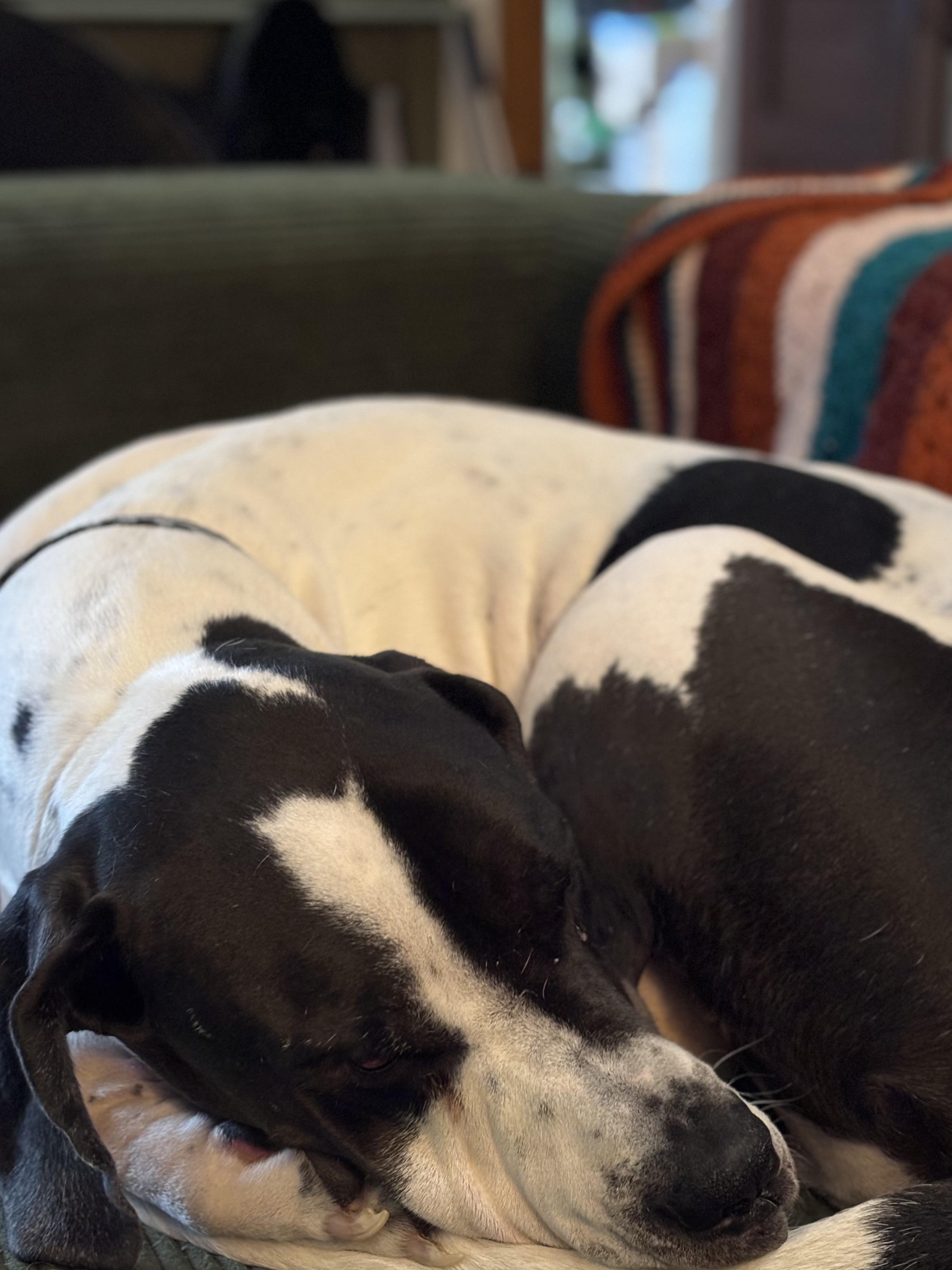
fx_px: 2274
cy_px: 670
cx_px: 541
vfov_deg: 31.2
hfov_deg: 23.6
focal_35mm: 62
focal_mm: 5.96
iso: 320
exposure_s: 1/20
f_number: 1.6
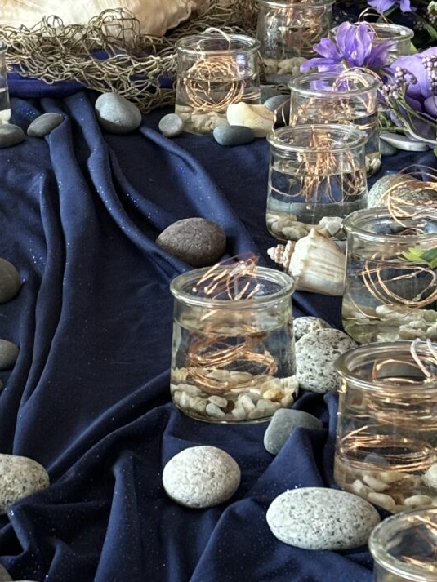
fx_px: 2356
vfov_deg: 14.0
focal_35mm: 140
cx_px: 107
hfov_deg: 10.6
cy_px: 126
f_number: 1.6
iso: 160
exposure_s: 1/44
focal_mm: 5.96
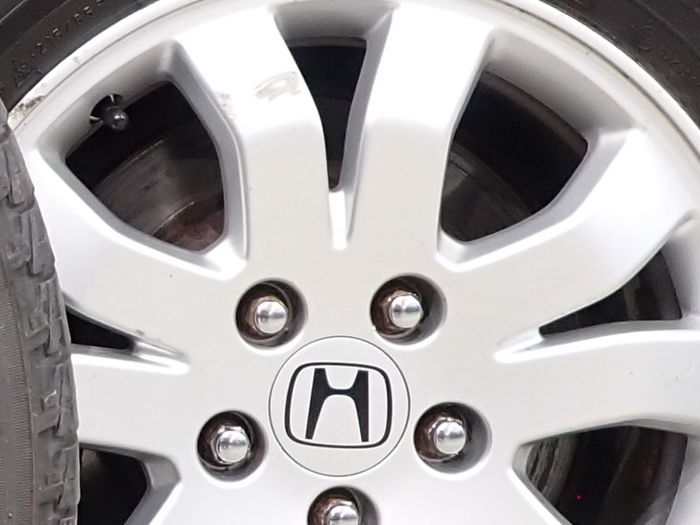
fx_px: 2306
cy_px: 185
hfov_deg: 16.5
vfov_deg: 13.0
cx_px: -160
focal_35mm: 114
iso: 200
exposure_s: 1/30
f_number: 2
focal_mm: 4.5
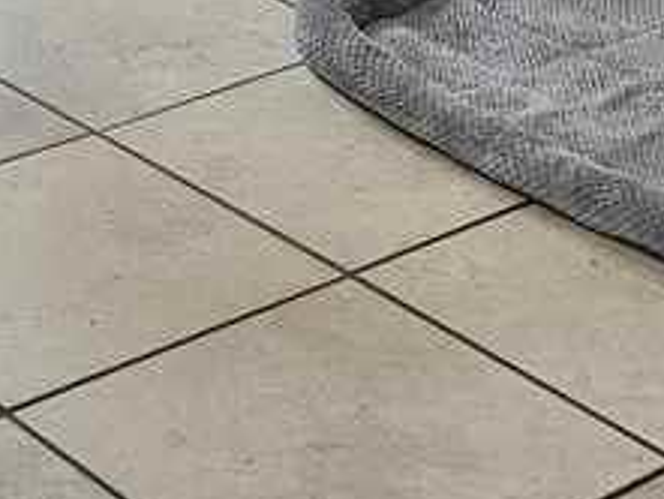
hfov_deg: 14.8
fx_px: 2553
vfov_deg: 10.6
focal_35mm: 133
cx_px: 234
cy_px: -346
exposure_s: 1/120
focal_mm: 5.4
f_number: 1.8
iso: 320
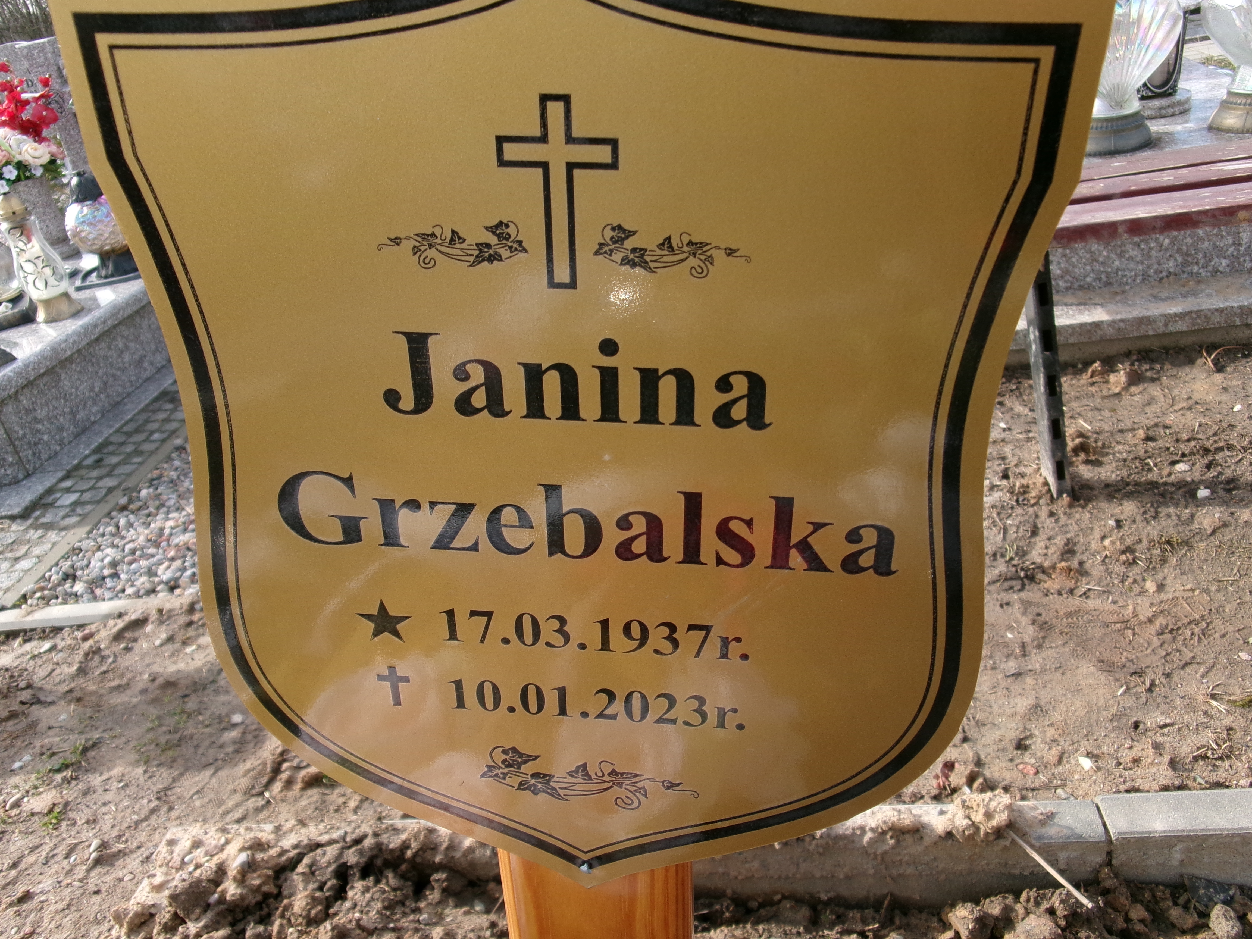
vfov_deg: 49.7
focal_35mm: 28
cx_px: 626
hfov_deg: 63.4
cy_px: 470
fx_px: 1013
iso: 100
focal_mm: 5.1
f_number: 3.9
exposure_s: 1/220
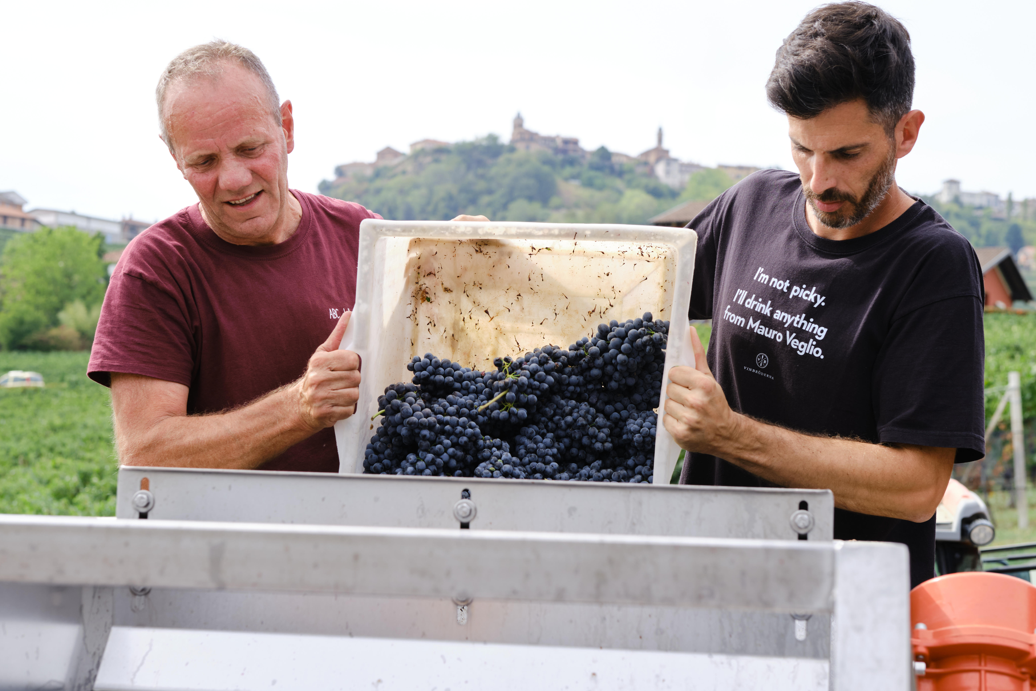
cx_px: 518
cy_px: 346
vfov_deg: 18.2
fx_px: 2158
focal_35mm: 75
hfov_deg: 27.0
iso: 160
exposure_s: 1/250
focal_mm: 50
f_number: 5.6
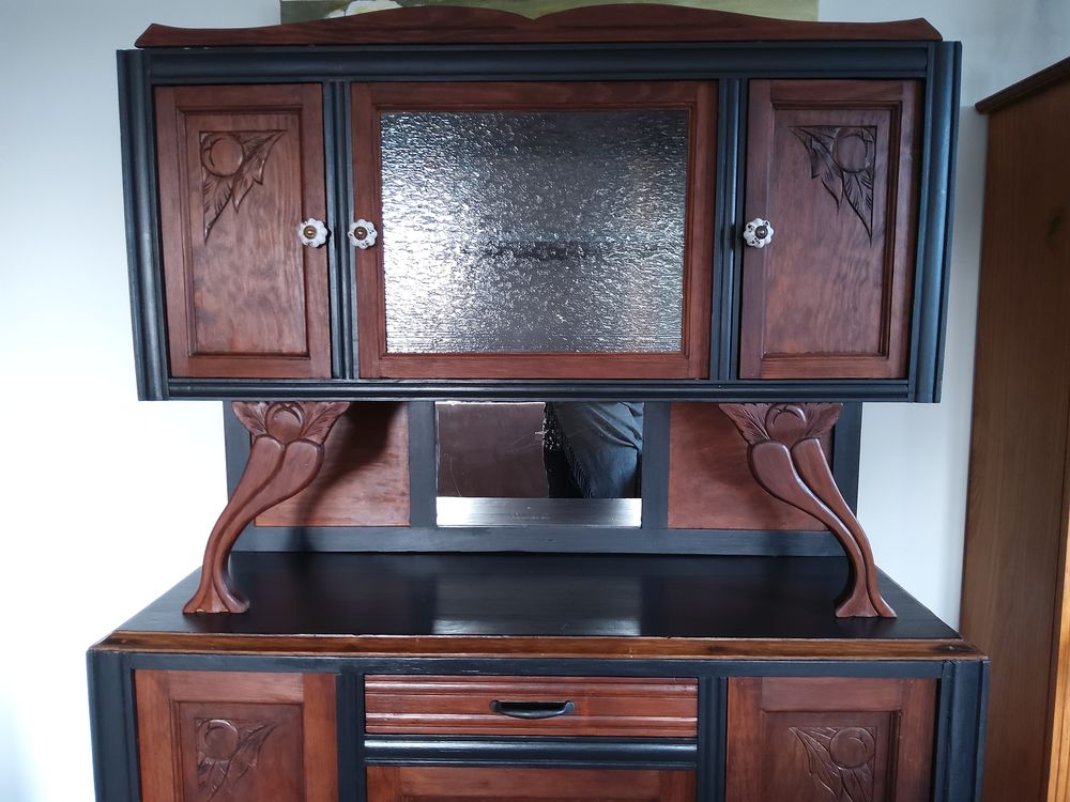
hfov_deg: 67.3
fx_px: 804
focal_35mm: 26
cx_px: 535
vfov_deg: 53.1
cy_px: 401
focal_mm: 3.08
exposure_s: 1/25
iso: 200
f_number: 2
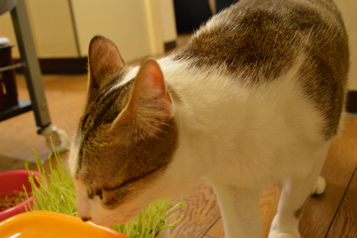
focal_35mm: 39
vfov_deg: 34.2
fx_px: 386
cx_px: 178
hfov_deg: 49.6
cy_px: 119
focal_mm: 26
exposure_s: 1/25
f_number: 5.6
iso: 3200
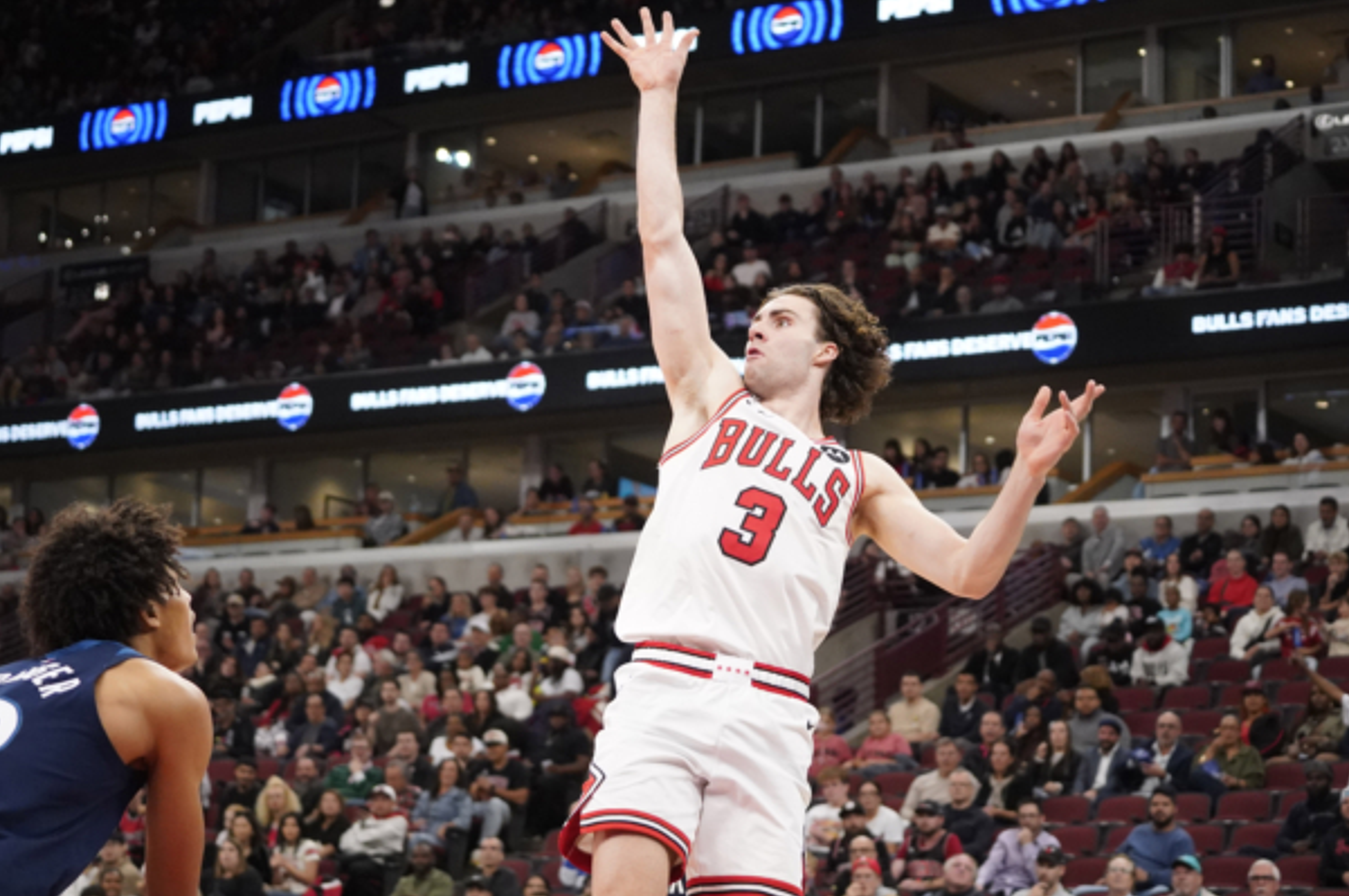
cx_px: 605
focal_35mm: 92
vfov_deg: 14.8
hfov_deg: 22.2
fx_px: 3445
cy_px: 349
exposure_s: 1/1250
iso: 6400
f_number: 4
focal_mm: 70
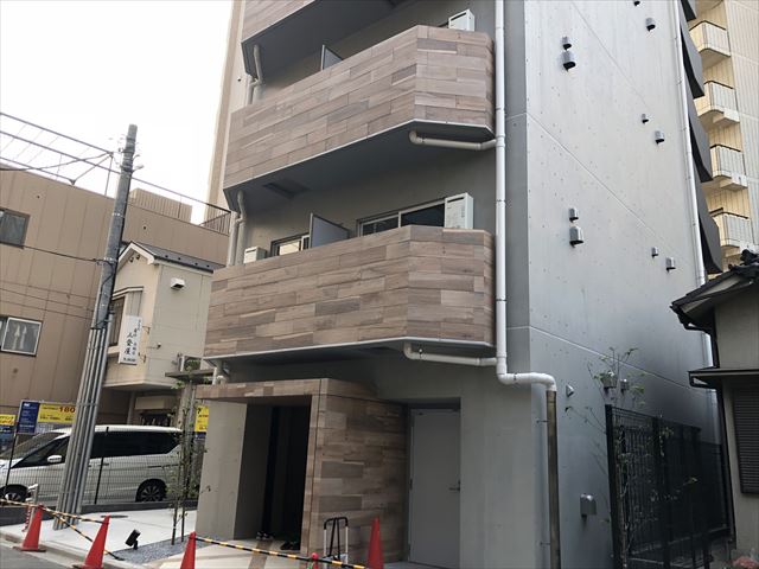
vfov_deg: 49.7
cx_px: 380
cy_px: 284
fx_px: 614
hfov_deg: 63.4
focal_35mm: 28
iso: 20
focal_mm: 3.99
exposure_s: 1/236
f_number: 1.8
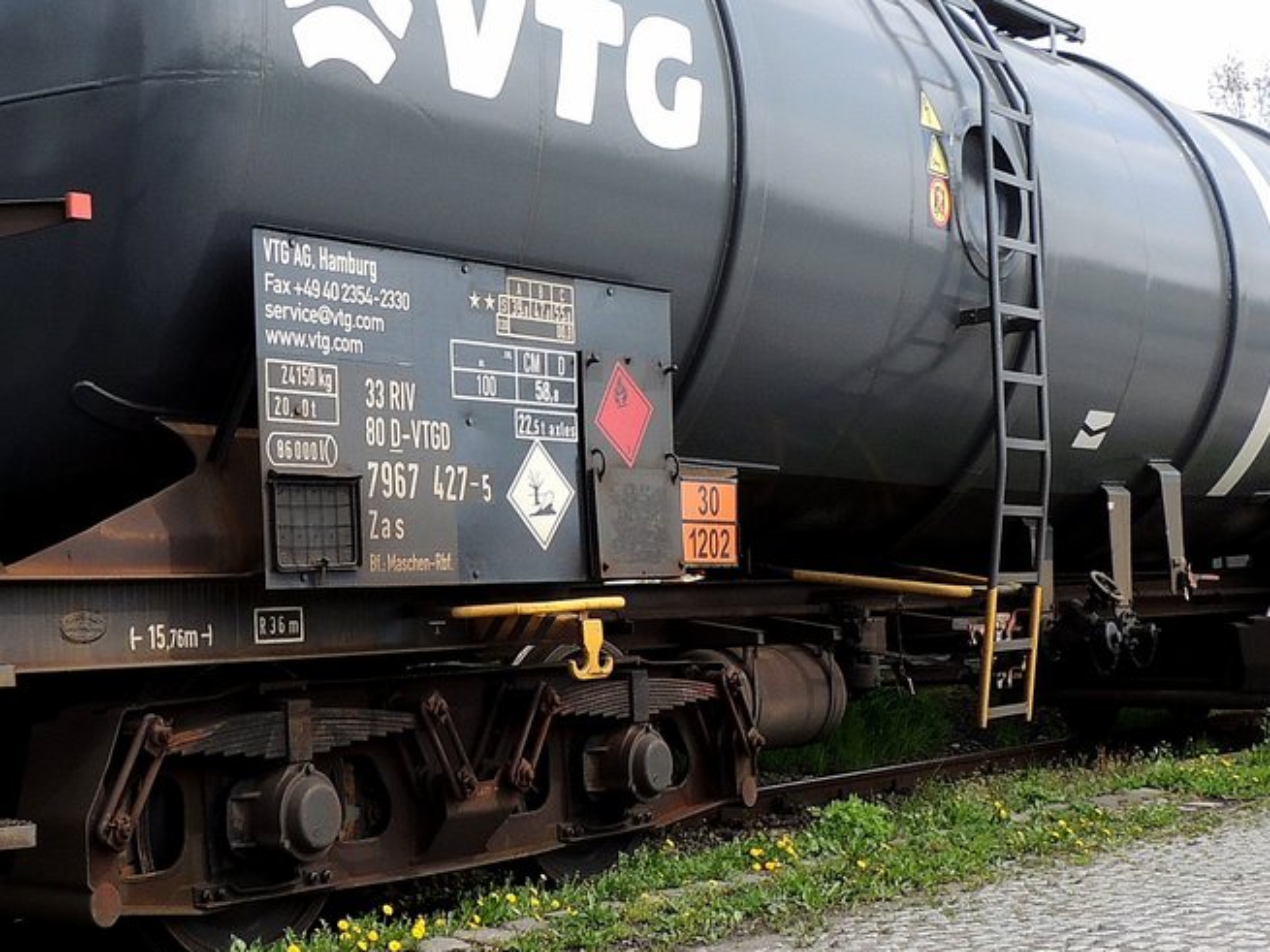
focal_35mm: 44
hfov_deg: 42.3
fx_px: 1614
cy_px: 434
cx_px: 417
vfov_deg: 32.8
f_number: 3
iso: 100
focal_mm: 4.3
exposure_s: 1/640
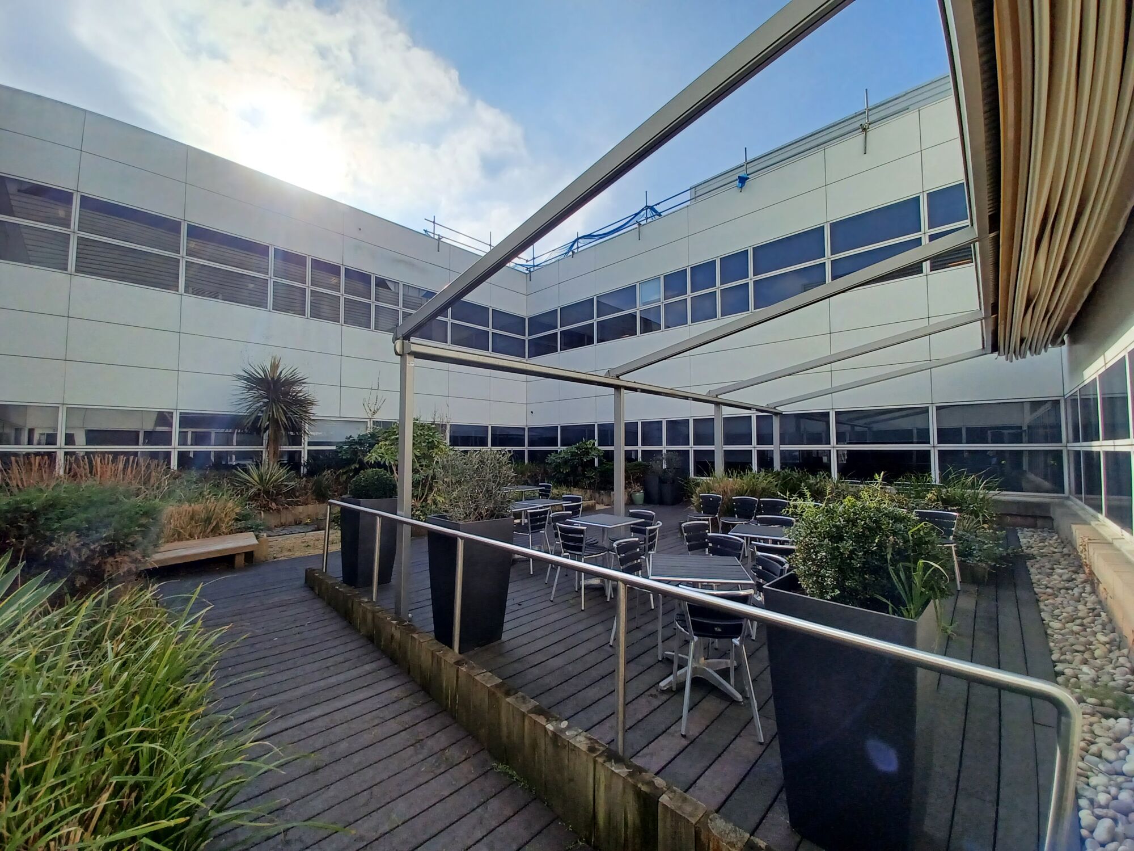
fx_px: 426
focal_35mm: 13
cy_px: 426
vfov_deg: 89.9
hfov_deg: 106.2
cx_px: 567
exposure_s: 1/1221
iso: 40
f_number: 2.2
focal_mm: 1.42
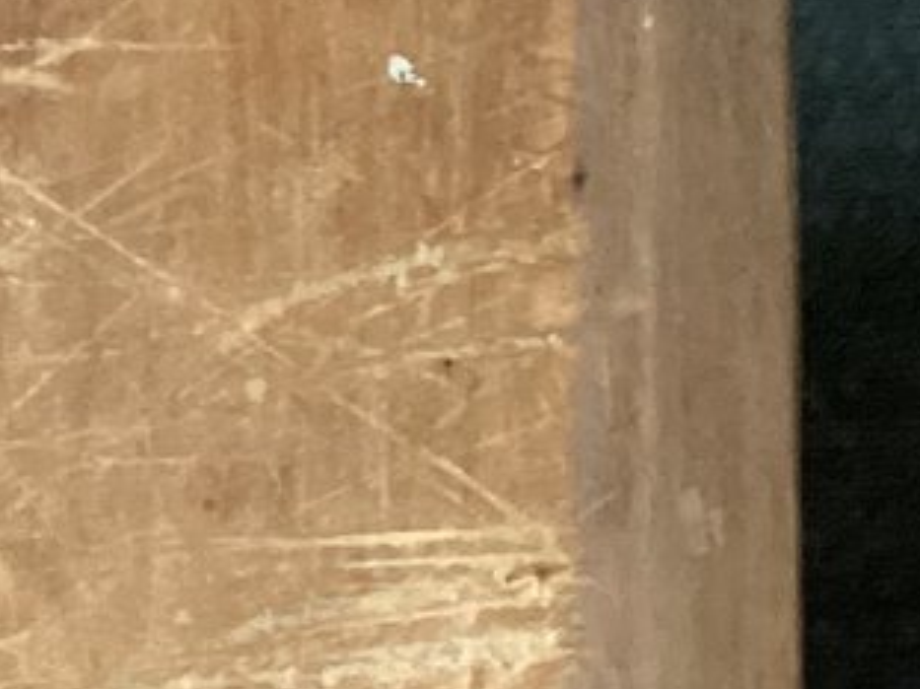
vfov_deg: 9.3
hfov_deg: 12.2
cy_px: 1279
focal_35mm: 151
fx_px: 4012
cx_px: -655
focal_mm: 3.3
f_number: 2.4
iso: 200
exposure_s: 1/50
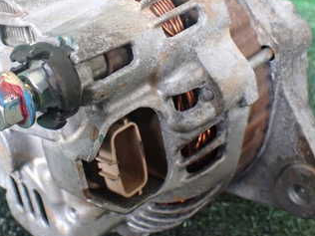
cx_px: 122
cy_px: 61
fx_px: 519
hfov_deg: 33.6
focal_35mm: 57
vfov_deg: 25.4
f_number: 2.3
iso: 1000
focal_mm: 5.4
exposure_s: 1/30
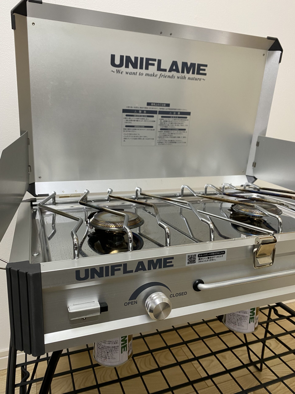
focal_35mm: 26
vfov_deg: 67.3
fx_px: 295
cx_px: 148
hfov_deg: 53.1
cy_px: 197
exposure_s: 1/50
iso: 160
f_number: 1.8
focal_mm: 4.25
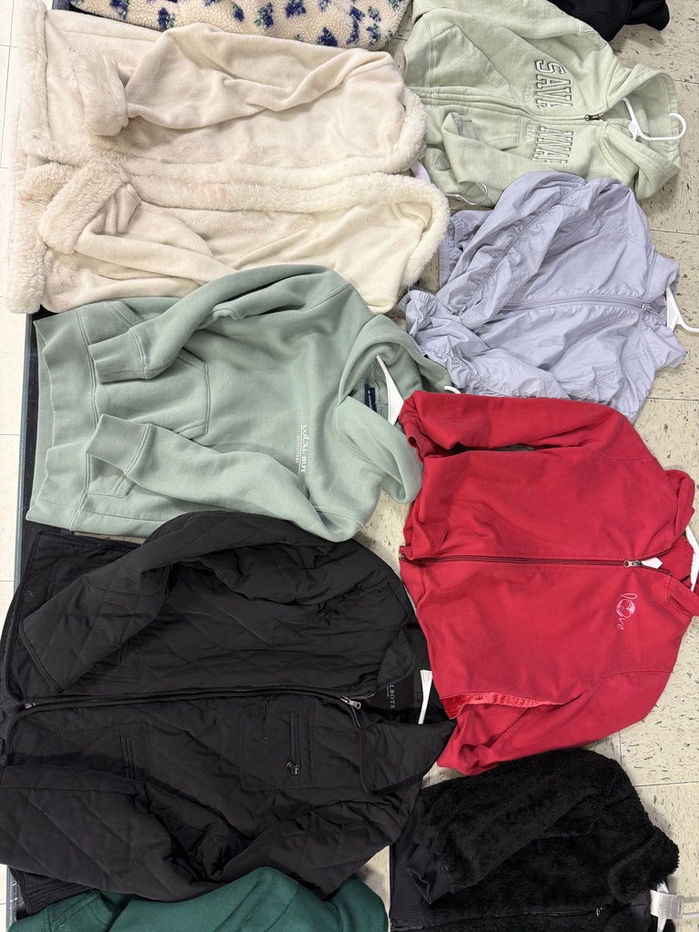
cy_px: 466
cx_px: 350
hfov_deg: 56.8
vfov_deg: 71.6
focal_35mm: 24
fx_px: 646
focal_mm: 6.76
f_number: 1.78
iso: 200
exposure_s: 1/60
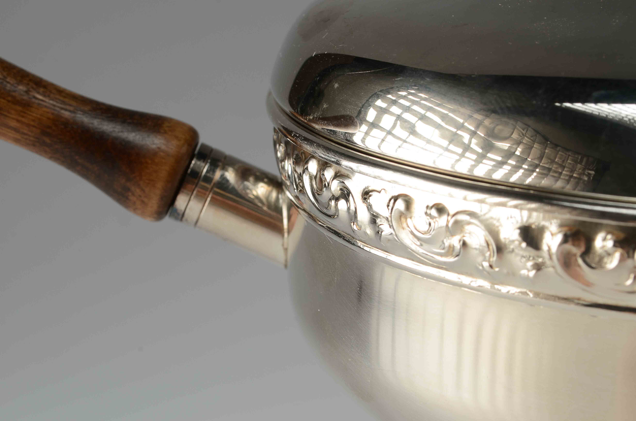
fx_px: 1454
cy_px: 210
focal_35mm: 82
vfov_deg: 16.5
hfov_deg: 24.7
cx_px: 318
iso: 100
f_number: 14
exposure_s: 1/80
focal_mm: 55
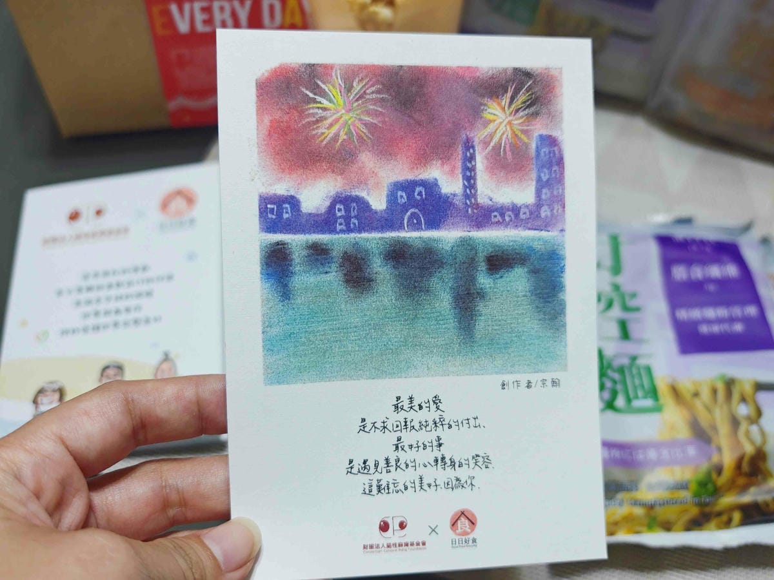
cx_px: 387
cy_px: 290
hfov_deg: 56.8
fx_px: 716
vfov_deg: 44.2
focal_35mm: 32
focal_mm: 8.72
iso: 400
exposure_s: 1/120
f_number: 2
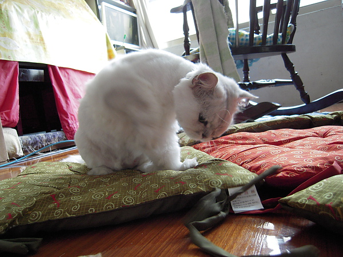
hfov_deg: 63.4
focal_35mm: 28
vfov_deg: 49.7
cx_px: 172
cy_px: 128
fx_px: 277
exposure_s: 1/30
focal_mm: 5
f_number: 2.7
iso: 400
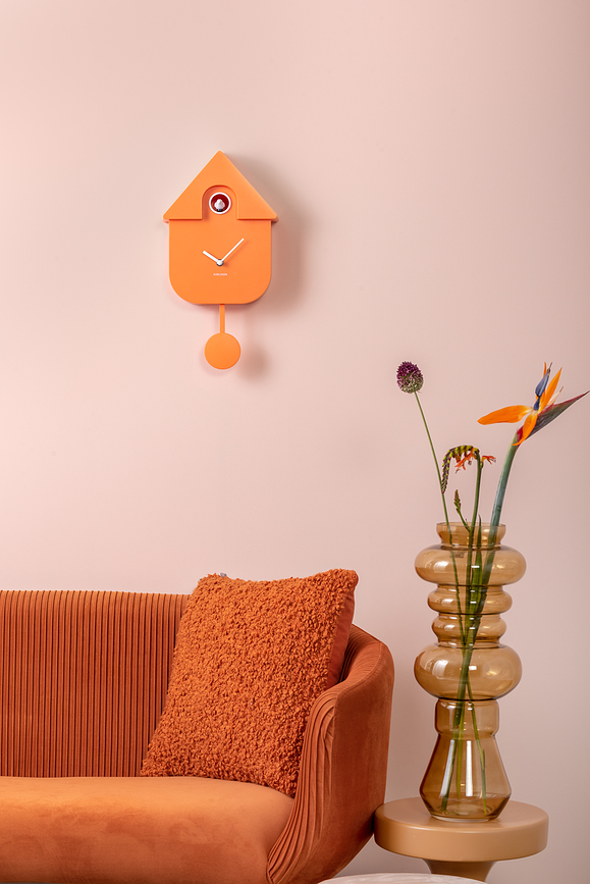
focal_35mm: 90
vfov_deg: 22.6
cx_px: 295
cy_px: 442
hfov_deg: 15.2
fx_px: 2210
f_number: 13
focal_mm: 90
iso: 125
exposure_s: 1/125
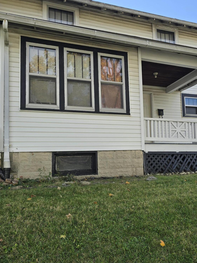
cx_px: 131
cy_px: 134
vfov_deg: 58.3
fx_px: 235
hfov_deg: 44.8
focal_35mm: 31
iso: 12
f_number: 1.7
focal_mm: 6.3
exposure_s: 1/580
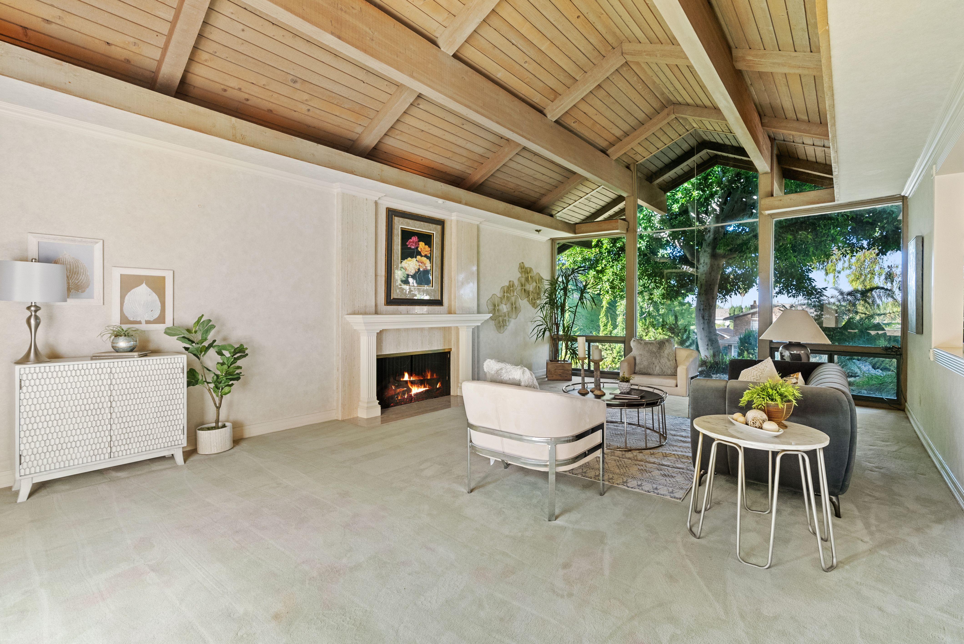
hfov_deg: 96.7
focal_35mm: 16
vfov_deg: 73.8
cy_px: 322
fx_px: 429
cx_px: 482
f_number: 8
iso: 800
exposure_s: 1/10
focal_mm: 16
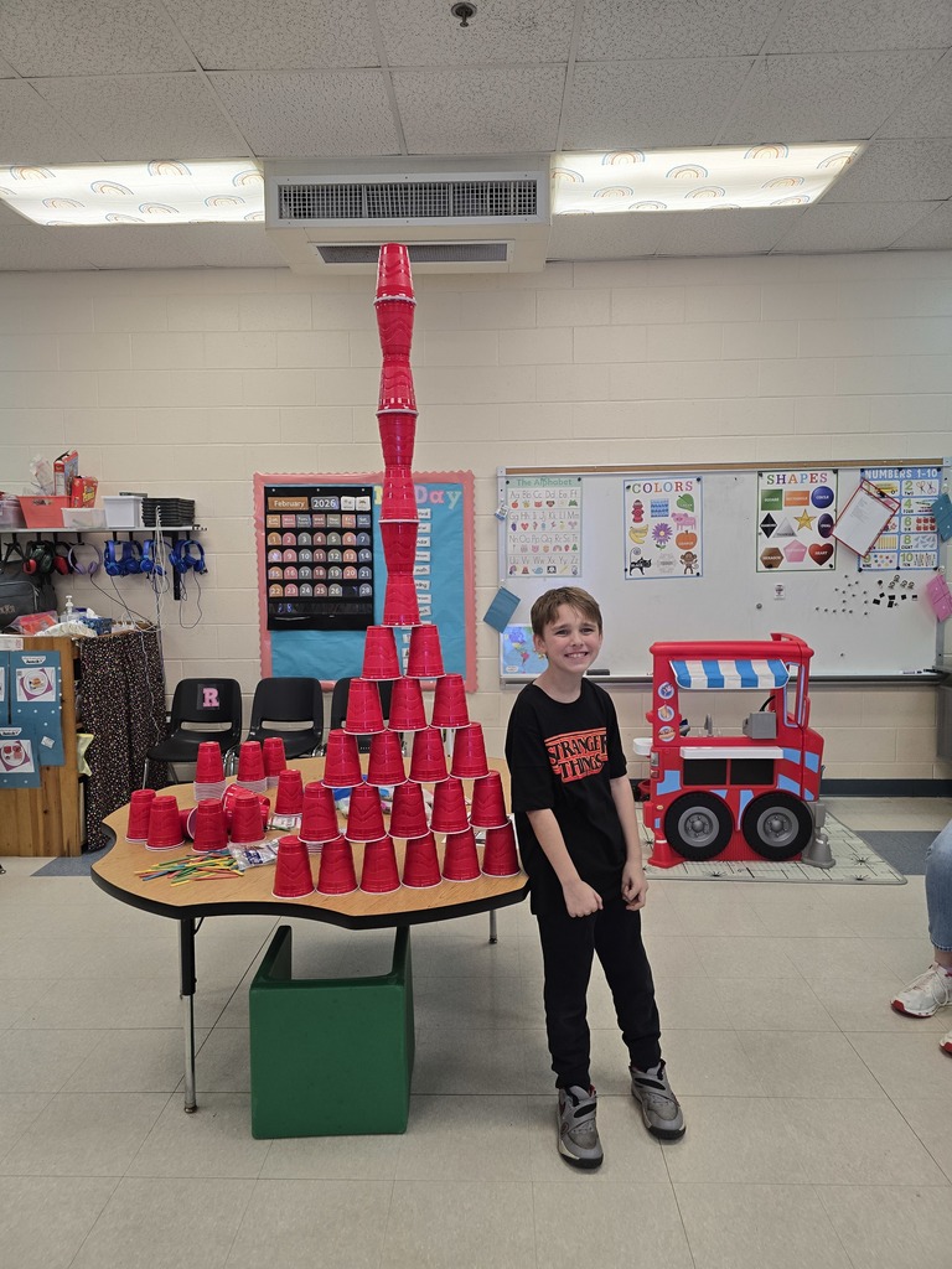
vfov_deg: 73.9
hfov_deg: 58.9
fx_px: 843
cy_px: 634
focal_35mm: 23
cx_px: 476
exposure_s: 1/120
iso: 200
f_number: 1.7
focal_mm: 6.3
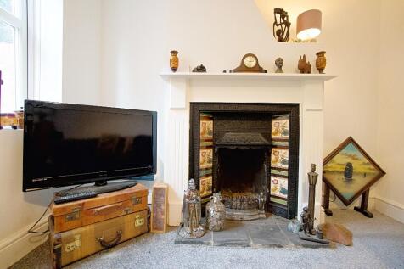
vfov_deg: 77.3
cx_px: 202
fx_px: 168
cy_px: 134
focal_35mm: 15
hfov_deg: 100.4
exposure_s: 1/160
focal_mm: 10
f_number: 4
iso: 4000
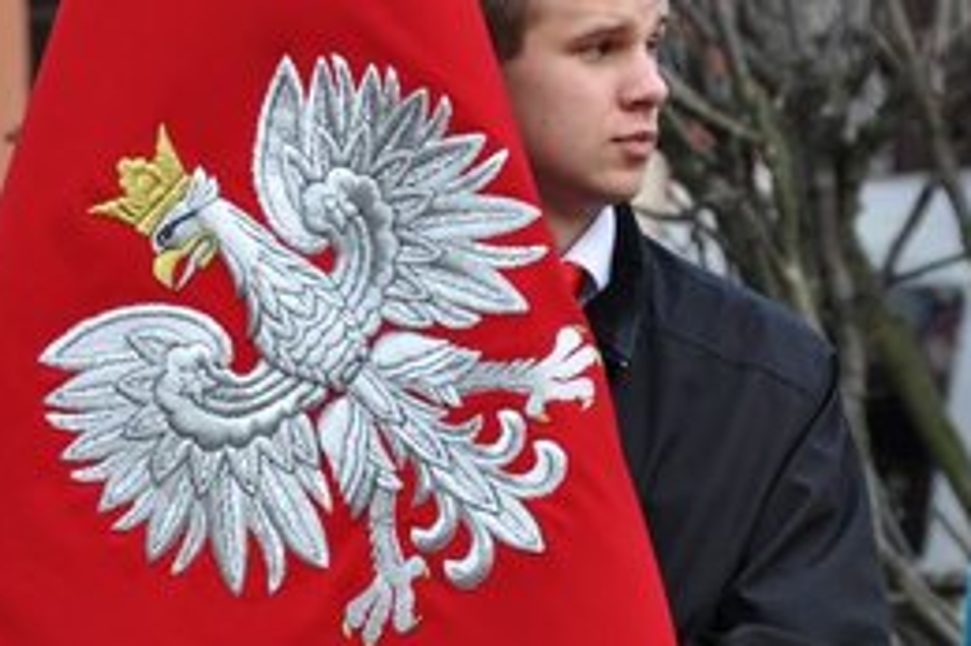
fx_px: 15667
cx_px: 351
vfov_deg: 2.4
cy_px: 329
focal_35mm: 581
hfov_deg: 3.5
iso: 320
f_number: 8
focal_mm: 155
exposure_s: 1/80
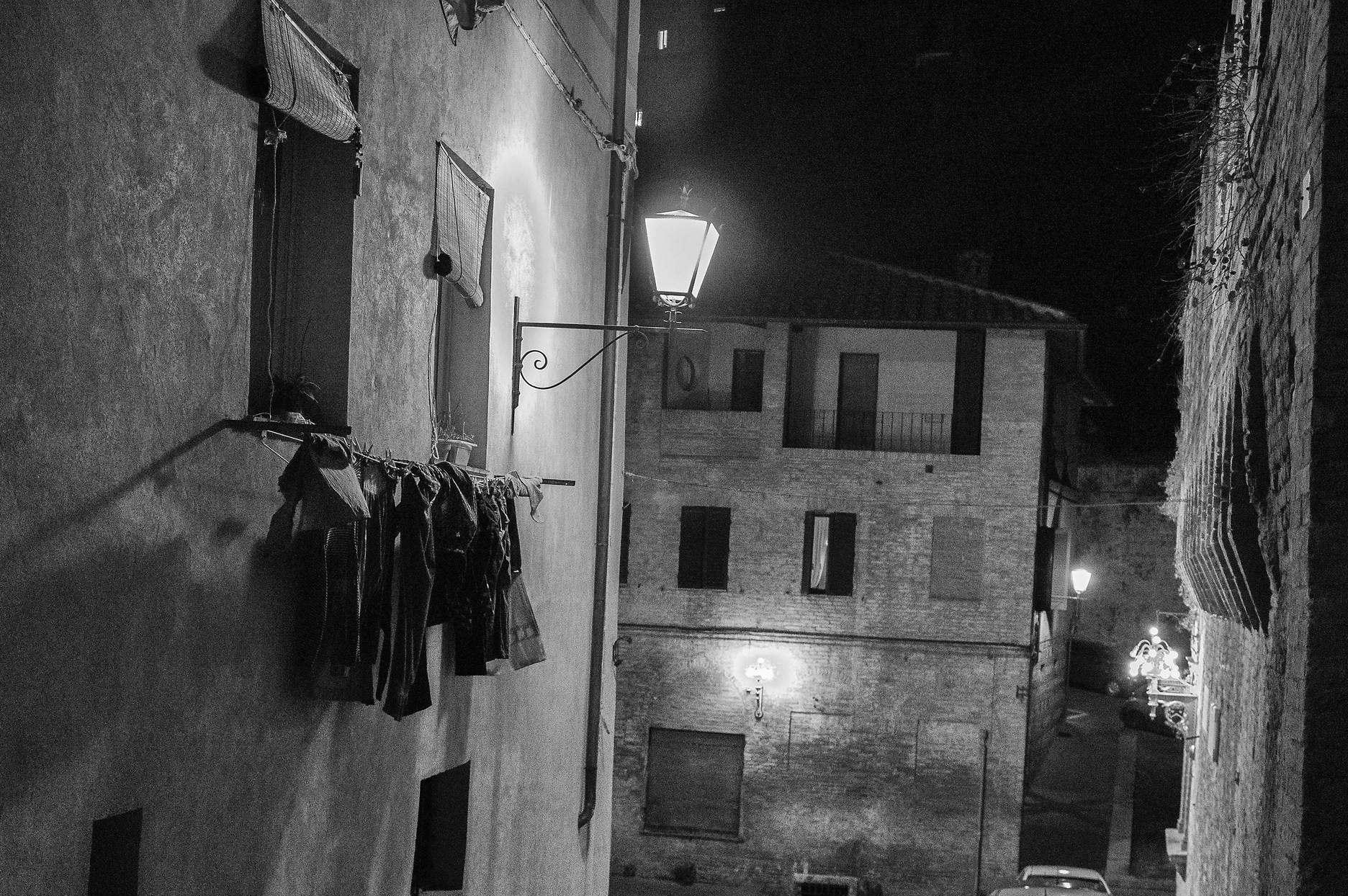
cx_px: 691
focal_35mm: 50
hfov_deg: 39.6
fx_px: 1870
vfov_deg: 26.8
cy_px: 564
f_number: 4
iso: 6400
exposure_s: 1/60
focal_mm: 26
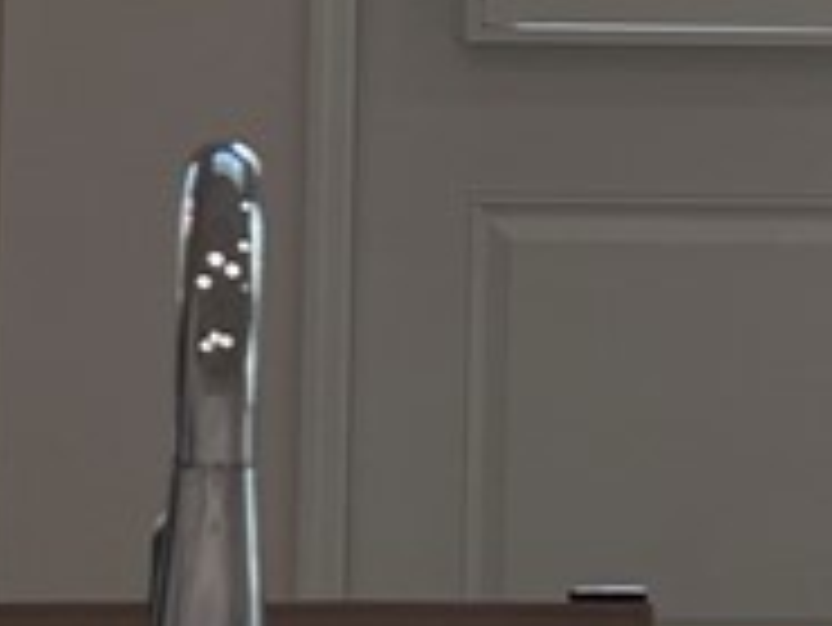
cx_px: 445
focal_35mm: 144
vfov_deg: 9.4
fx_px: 3463
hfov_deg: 13.7
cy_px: -757
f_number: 1.6
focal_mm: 5.1
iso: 50
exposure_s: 1/373
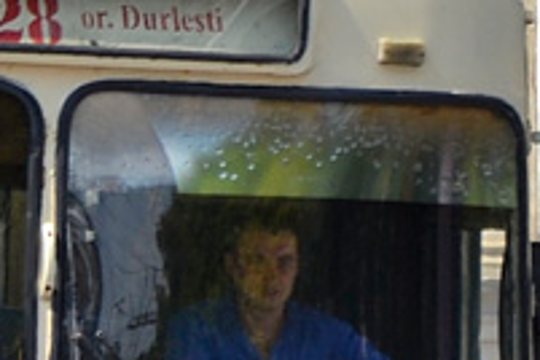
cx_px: -199
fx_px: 14099
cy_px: 35
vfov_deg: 1.5
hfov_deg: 2.2
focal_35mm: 940
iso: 100
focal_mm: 105
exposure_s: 1/320
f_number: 5.6
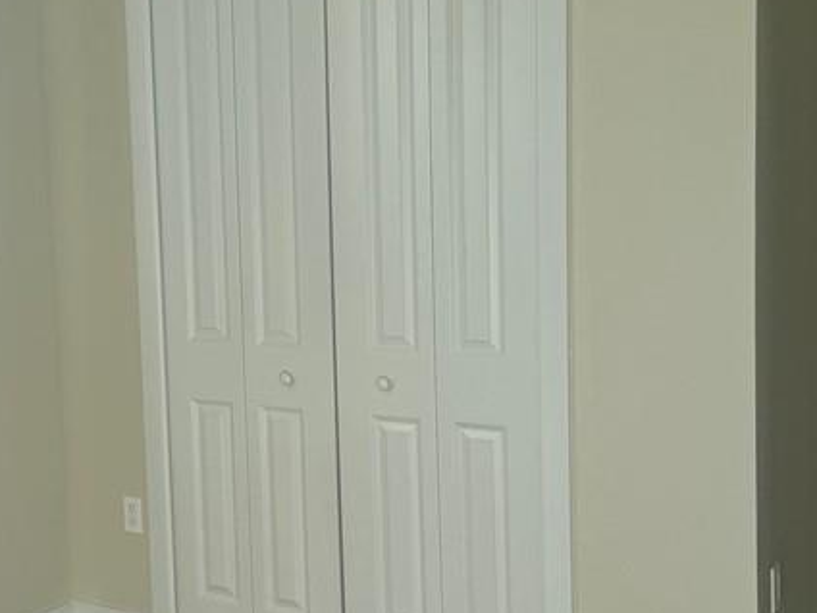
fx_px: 1369
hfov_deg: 32.4
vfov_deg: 25.2
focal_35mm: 58
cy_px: 283
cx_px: 171
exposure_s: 1/547
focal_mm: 6.76
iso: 100
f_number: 1.78
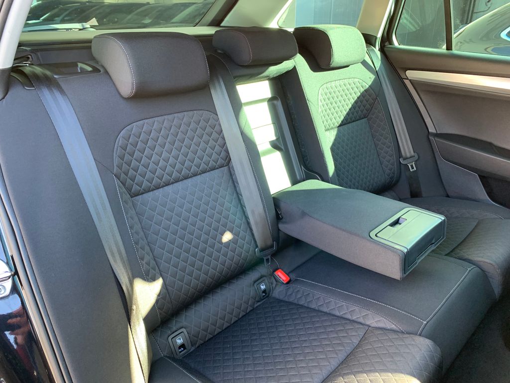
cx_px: 255
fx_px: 383
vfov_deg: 53.1
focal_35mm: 26
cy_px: 192
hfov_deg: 67.3
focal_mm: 4.25
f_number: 1.8
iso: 125
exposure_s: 1/60
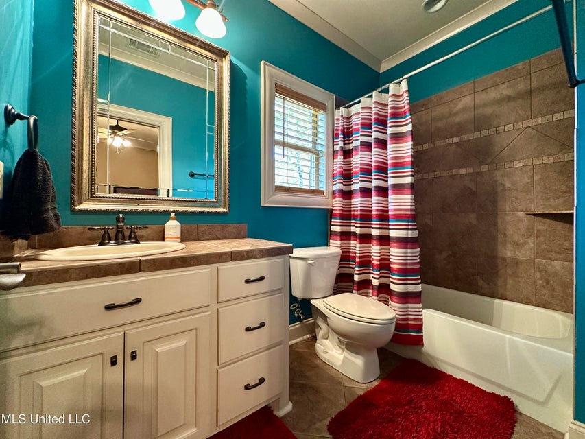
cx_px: 292
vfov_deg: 85.7
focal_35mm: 14
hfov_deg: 102.1
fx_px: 237
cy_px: 220
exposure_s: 1/60
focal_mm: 2.22
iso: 400
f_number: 2.2
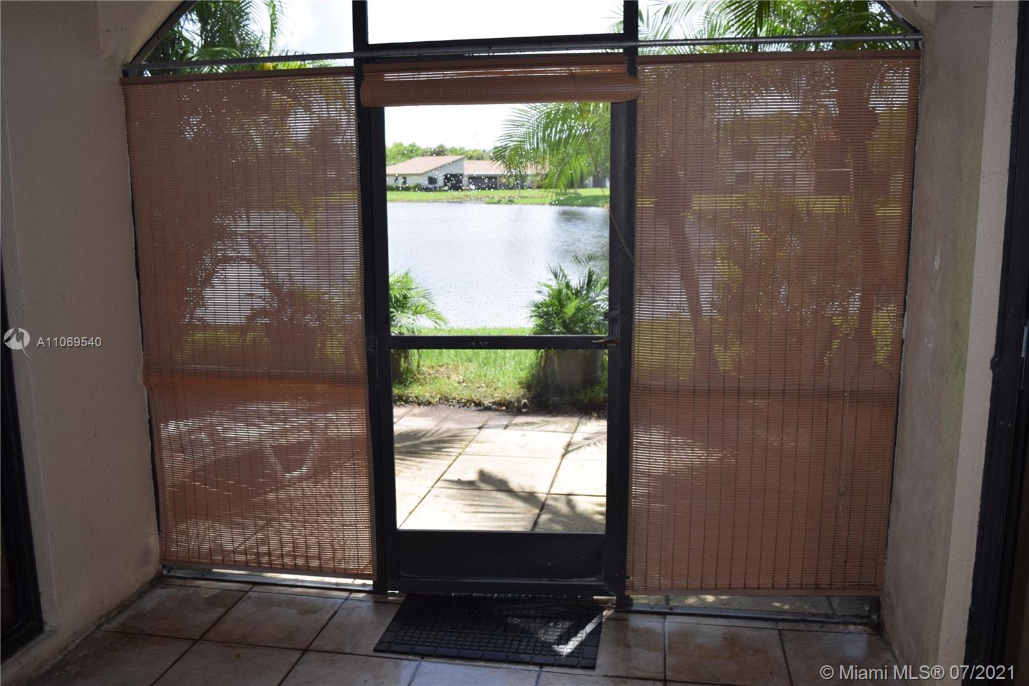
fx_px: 943
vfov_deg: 40.0
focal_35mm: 33
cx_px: 514
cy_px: 343
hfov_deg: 57.2
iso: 100
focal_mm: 22
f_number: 5.6
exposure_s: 1/125
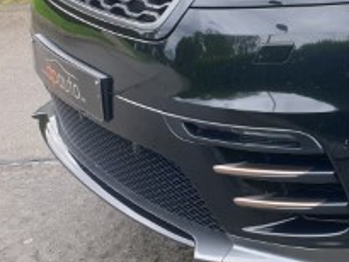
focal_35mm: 81
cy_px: 44
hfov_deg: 20.5
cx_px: 526
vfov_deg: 18.0
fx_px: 817
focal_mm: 4.3
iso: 50
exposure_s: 1/263
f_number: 2.4
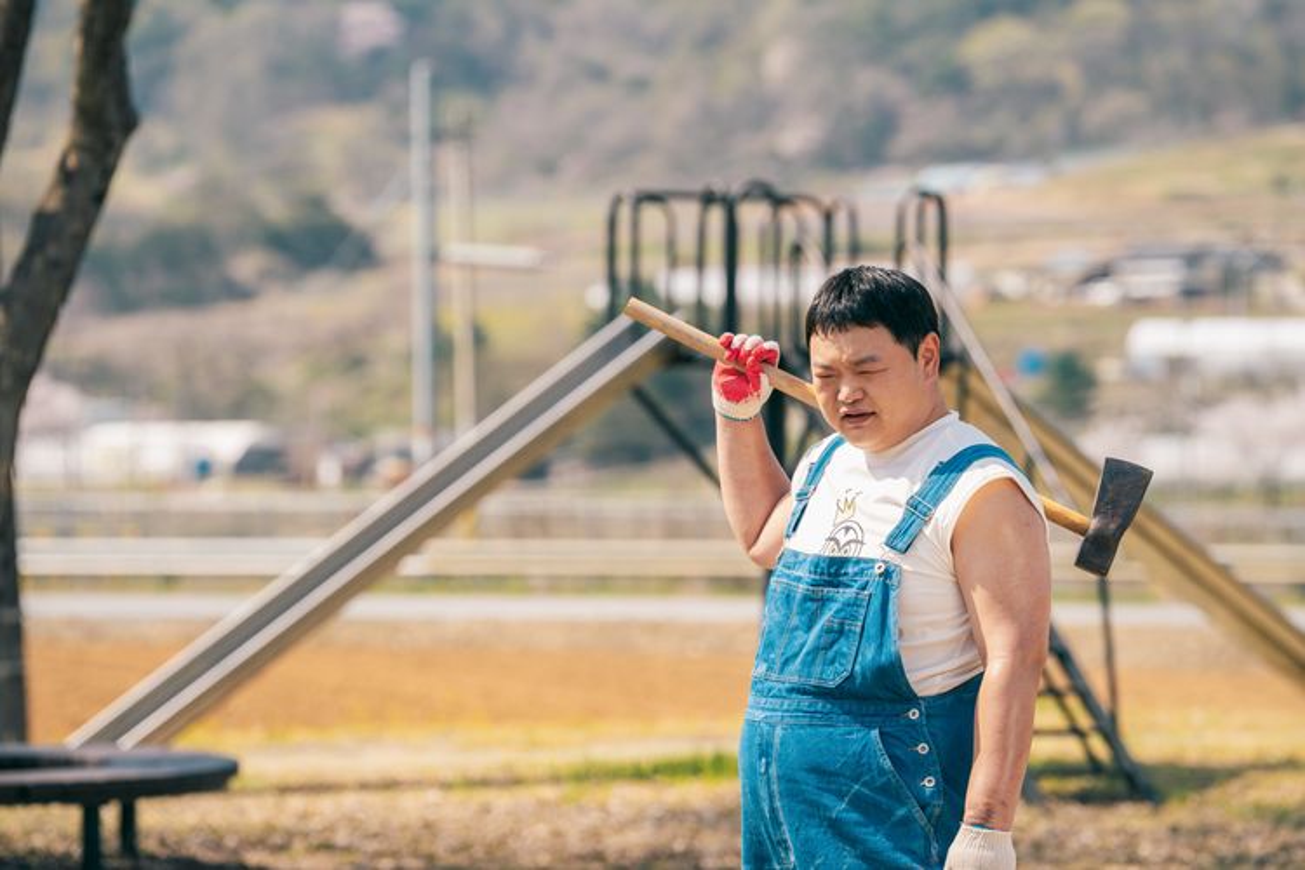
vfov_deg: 8.4
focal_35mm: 163
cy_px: 435
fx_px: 5908
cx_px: 652
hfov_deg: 12.6
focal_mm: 163
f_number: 4.5
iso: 125
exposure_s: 1/640
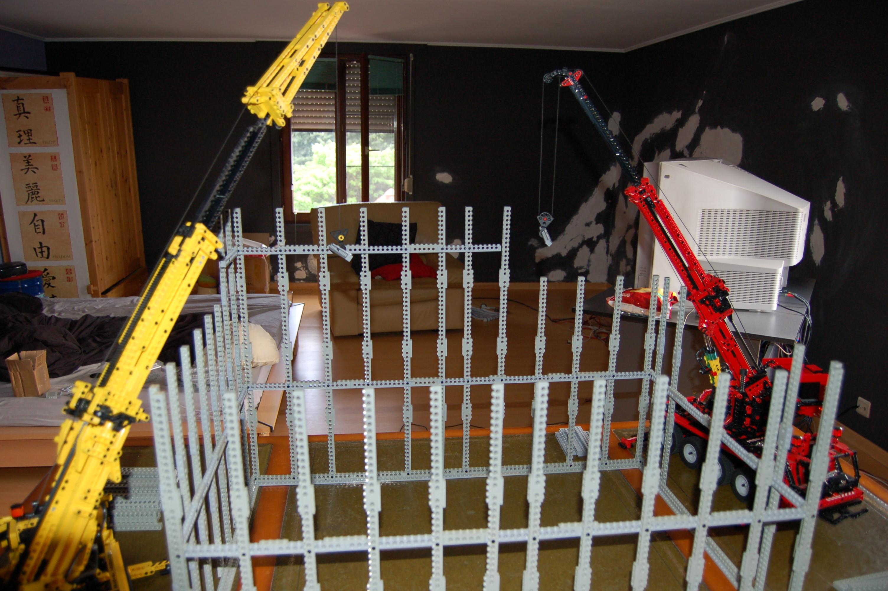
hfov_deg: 67.4
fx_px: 665
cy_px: 296
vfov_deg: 47.8
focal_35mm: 27
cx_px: 444
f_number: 3.5
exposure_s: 1/60
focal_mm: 18
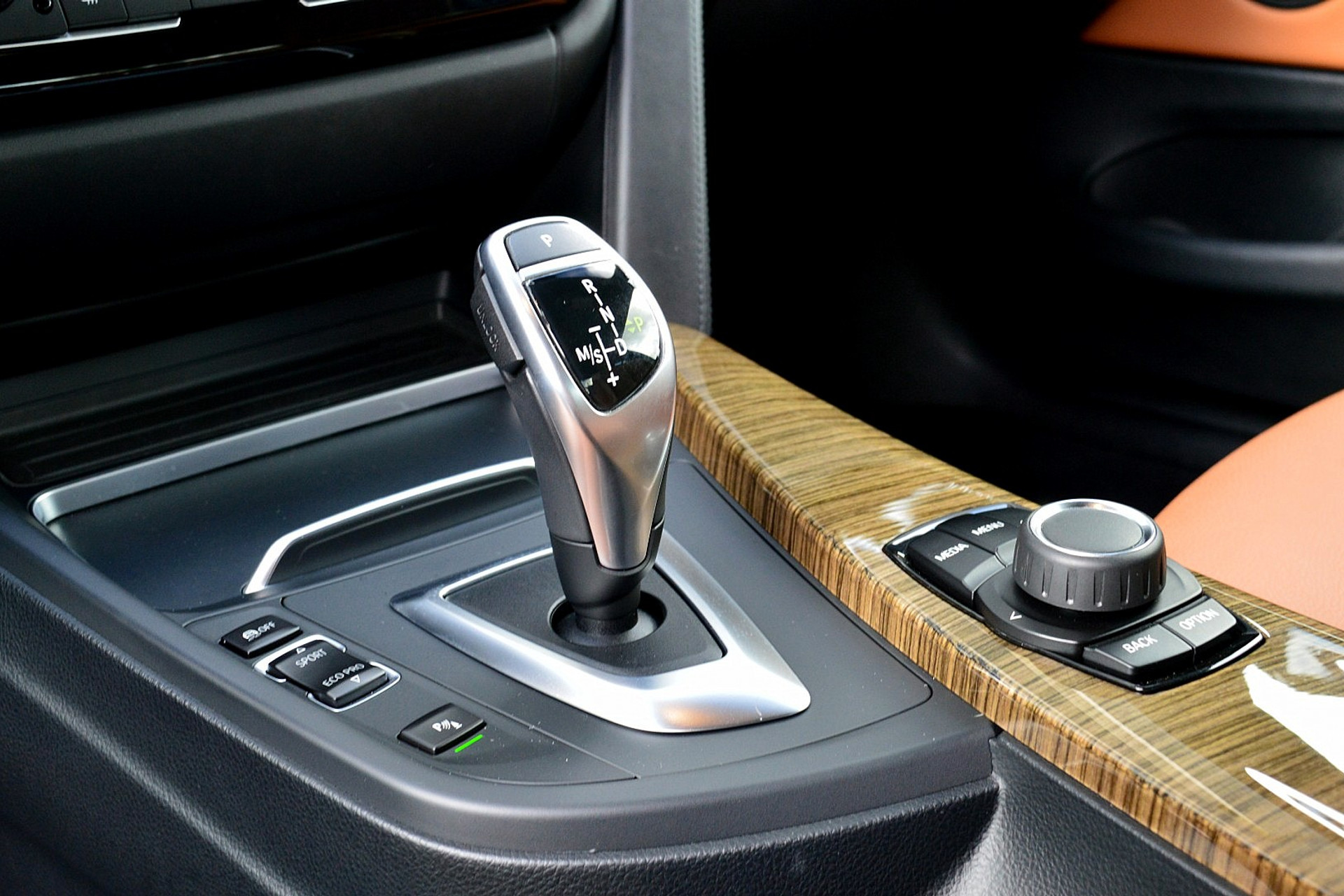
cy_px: 448
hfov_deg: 42.3
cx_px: 672
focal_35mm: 46
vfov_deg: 28.9
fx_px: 1736
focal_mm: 31
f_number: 7.1
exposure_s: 1/60
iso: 800
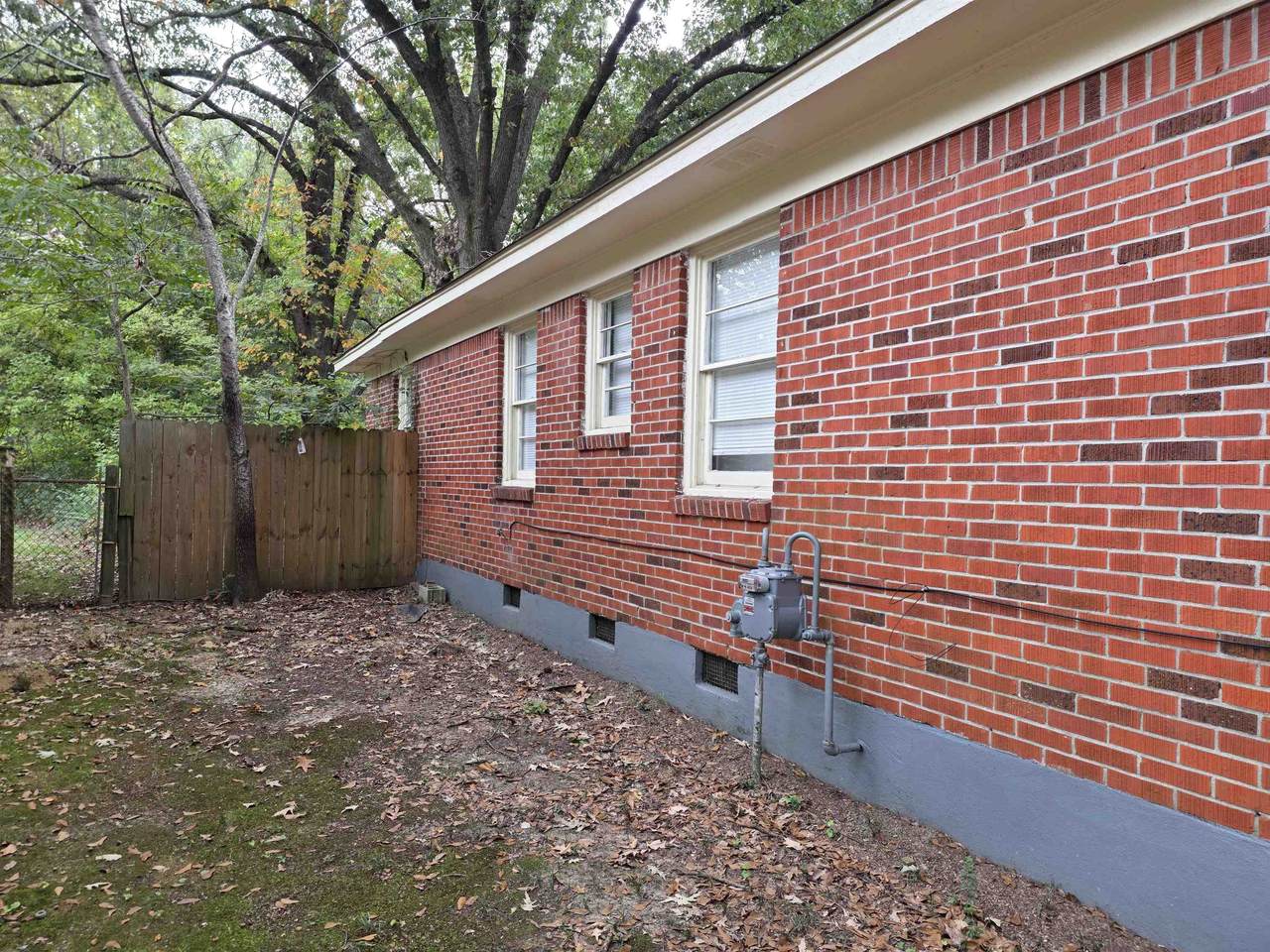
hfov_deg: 73.9
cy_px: 476
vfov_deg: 58.9
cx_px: 635
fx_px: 844
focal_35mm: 23
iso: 100
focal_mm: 6.25
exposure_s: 1/180
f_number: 1.7
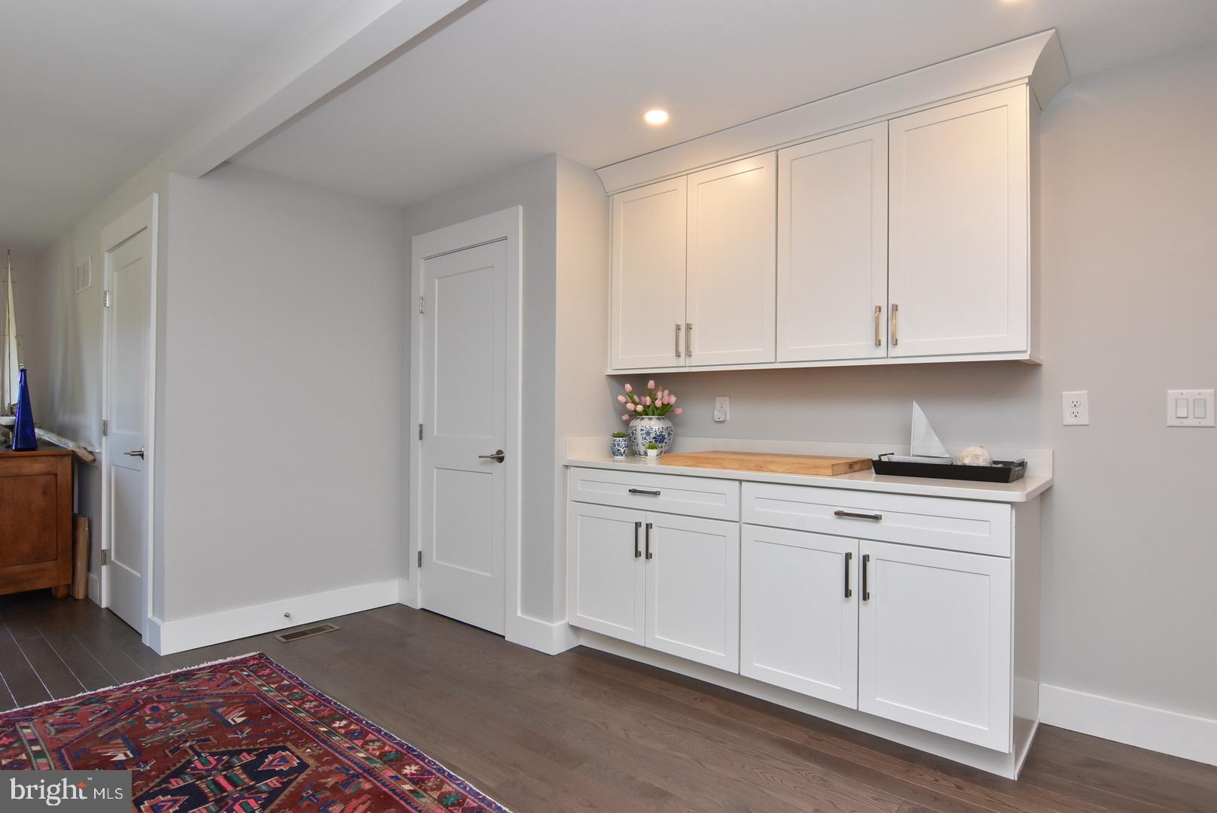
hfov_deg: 90.0
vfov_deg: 67.5
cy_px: 406
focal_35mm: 18
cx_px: 608
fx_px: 609
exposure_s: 1/50
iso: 800
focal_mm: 12
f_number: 8
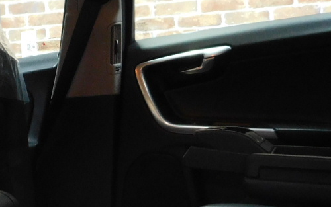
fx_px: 704
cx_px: 69
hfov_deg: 26.0
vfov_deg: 16.7
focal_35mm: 78
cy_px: 77
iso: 400
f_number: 3
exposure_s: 1/13
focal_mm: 4
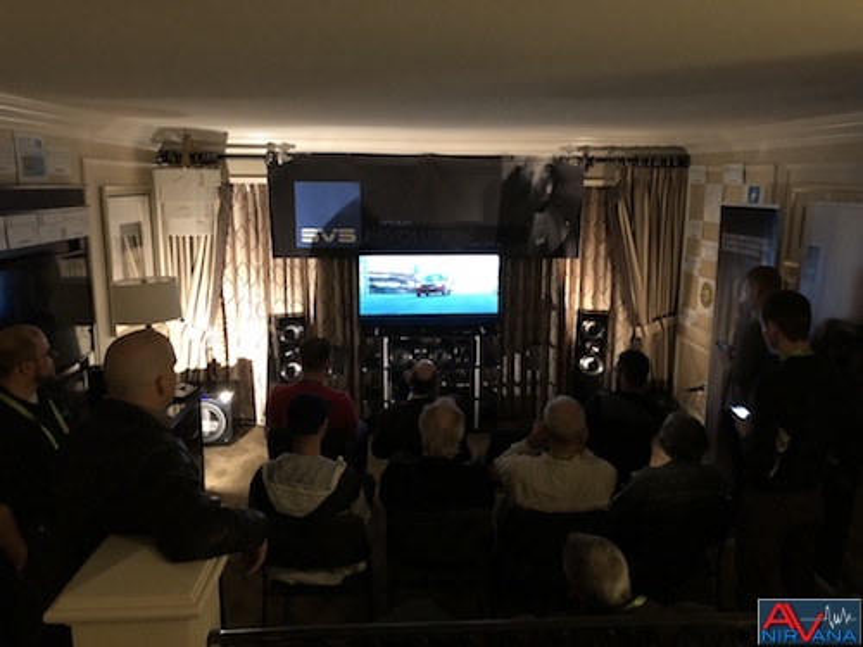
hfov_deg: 63.4
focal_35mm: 28
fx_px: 698
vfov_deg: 49.7
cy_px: 324
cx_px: 432
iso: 100
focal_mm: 4
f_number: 1.8
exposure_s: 1/4
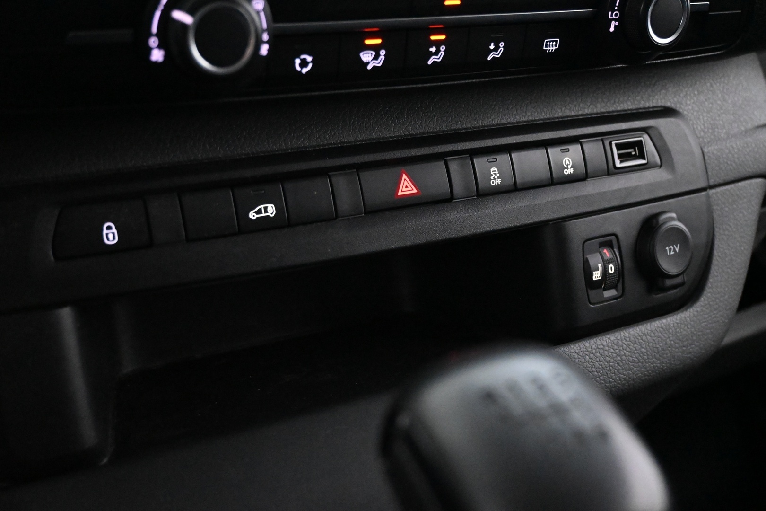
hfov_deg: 47.2
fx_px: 878
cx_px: 383
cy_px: 256
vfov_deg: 32.4
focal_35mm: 41
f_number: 4.5
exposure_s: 1/40
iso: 11400
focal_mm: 27.5
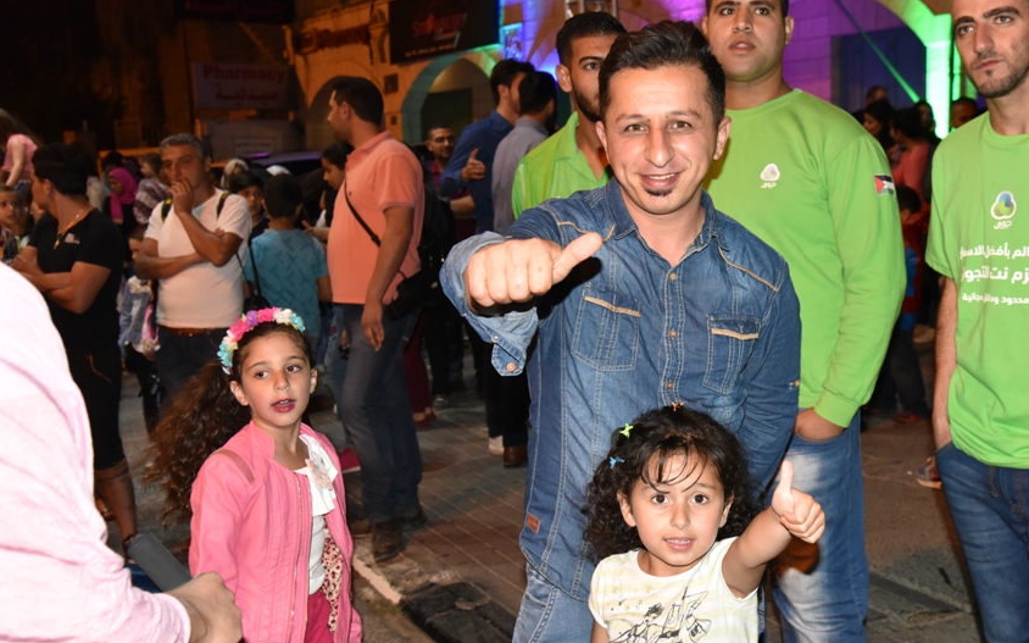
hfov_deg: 42.4
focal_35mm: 47
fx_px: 1318
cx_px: 619
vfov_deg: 27.4
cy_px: 335
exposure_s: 1/60
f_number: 7.1
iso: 3200
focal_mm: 38
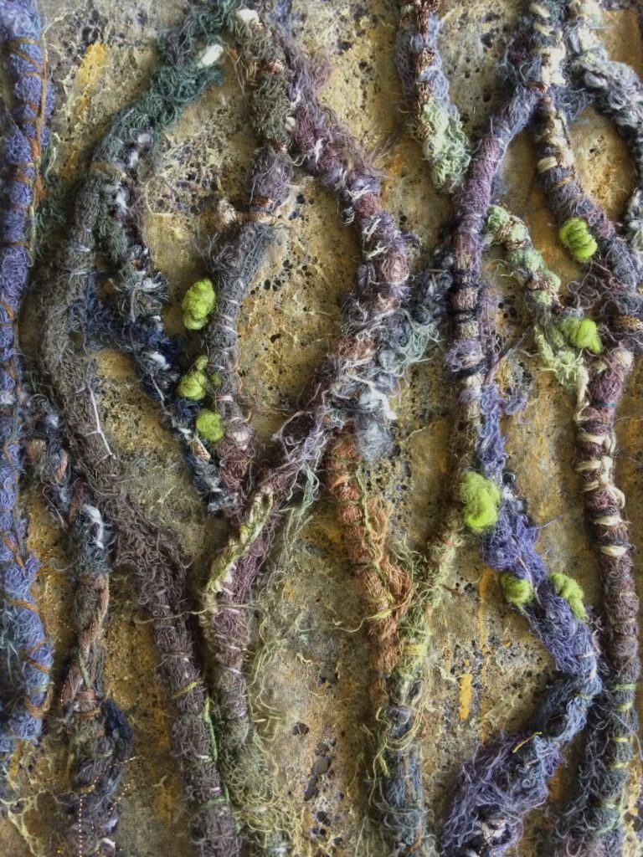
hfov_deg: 48.2
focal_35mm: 29
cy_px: 428
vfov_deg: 61.7
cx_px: 322
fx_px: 718
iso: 250
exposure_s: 1/20
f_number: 2.2
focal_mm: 4.15
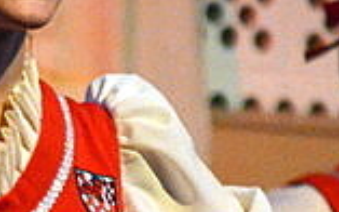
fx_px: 14371
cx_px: -65
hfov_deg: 1.4
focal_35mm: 1556
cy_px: 242
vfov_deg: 0.8
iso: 3200
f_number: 5.6
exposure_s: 1/200
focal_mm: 200
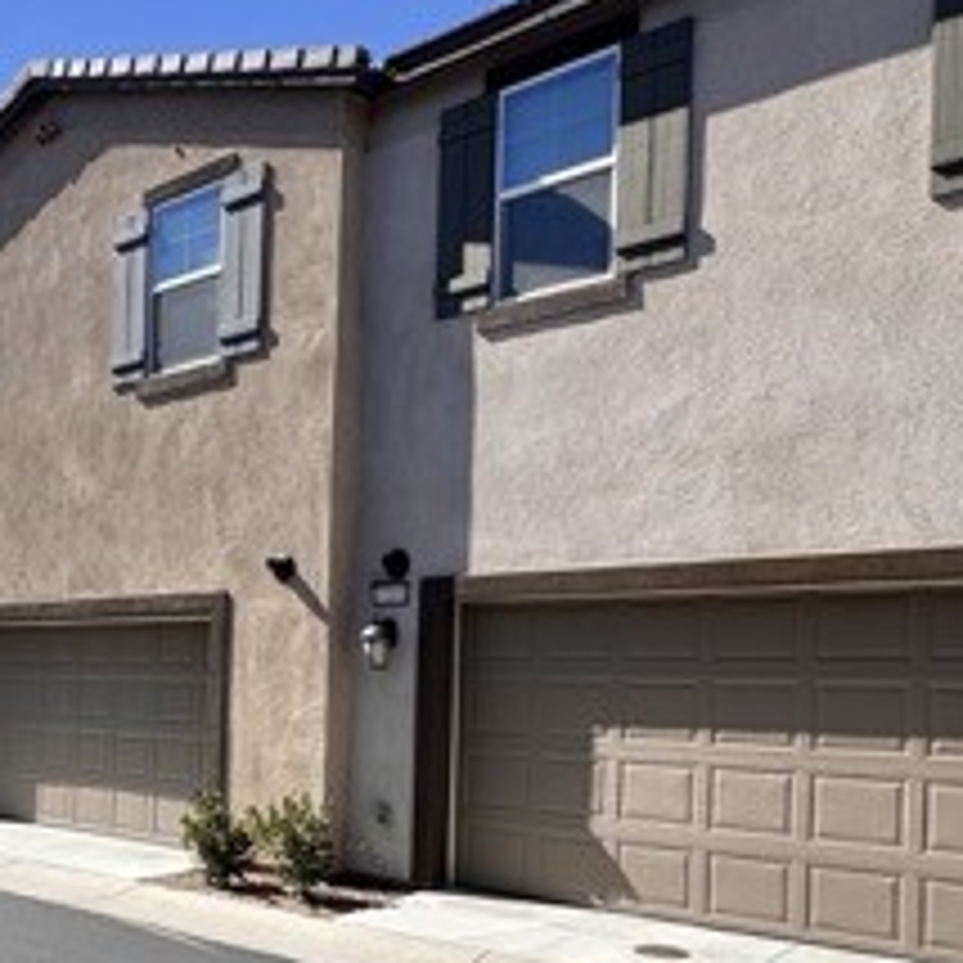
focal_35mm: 37
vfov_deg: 43.8
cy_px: 693
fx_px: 1165
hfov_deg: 43.2
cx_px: 216
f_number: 2.2
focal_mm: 2.22
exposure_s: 1/1748
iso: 50
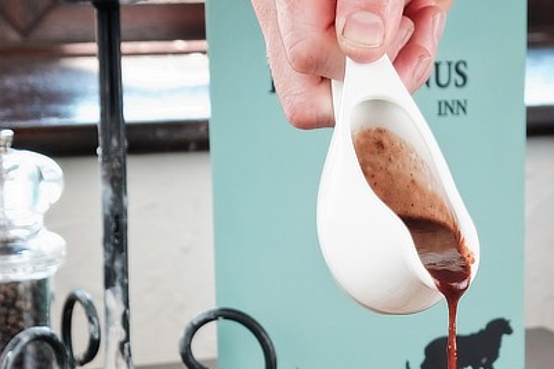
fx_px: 1554
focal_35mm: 101
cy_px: 370
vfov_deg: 13.4
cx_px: 333
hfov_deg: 20.2
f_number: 5.6
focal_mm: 30.2
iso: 200
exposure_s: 1/20
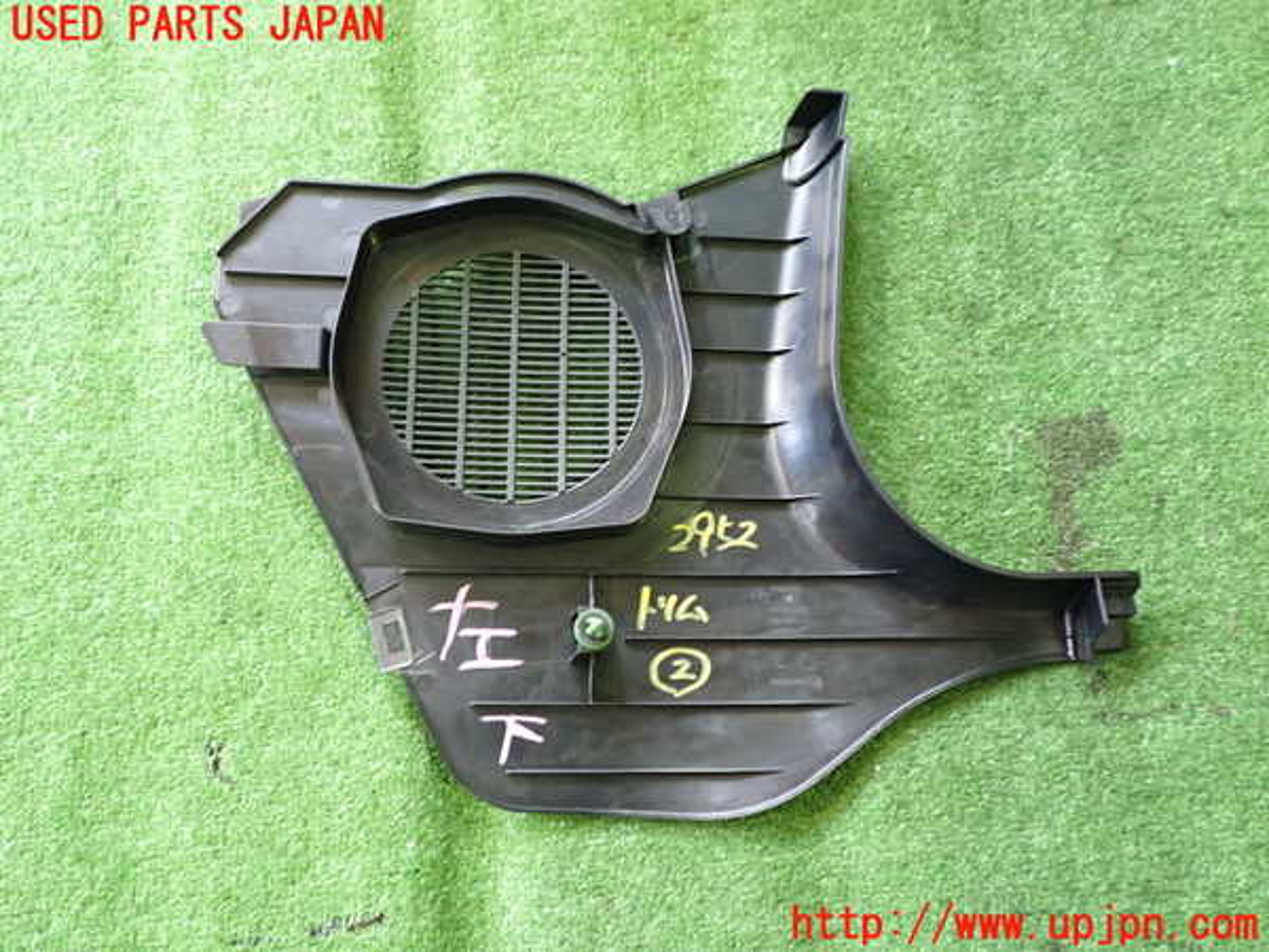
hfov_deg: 60.0
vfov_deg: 46.8
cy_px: 476
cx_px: 634
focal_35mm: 30
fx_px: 1100
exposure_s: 1/30
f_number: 2.3
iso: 640
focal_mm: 5.4
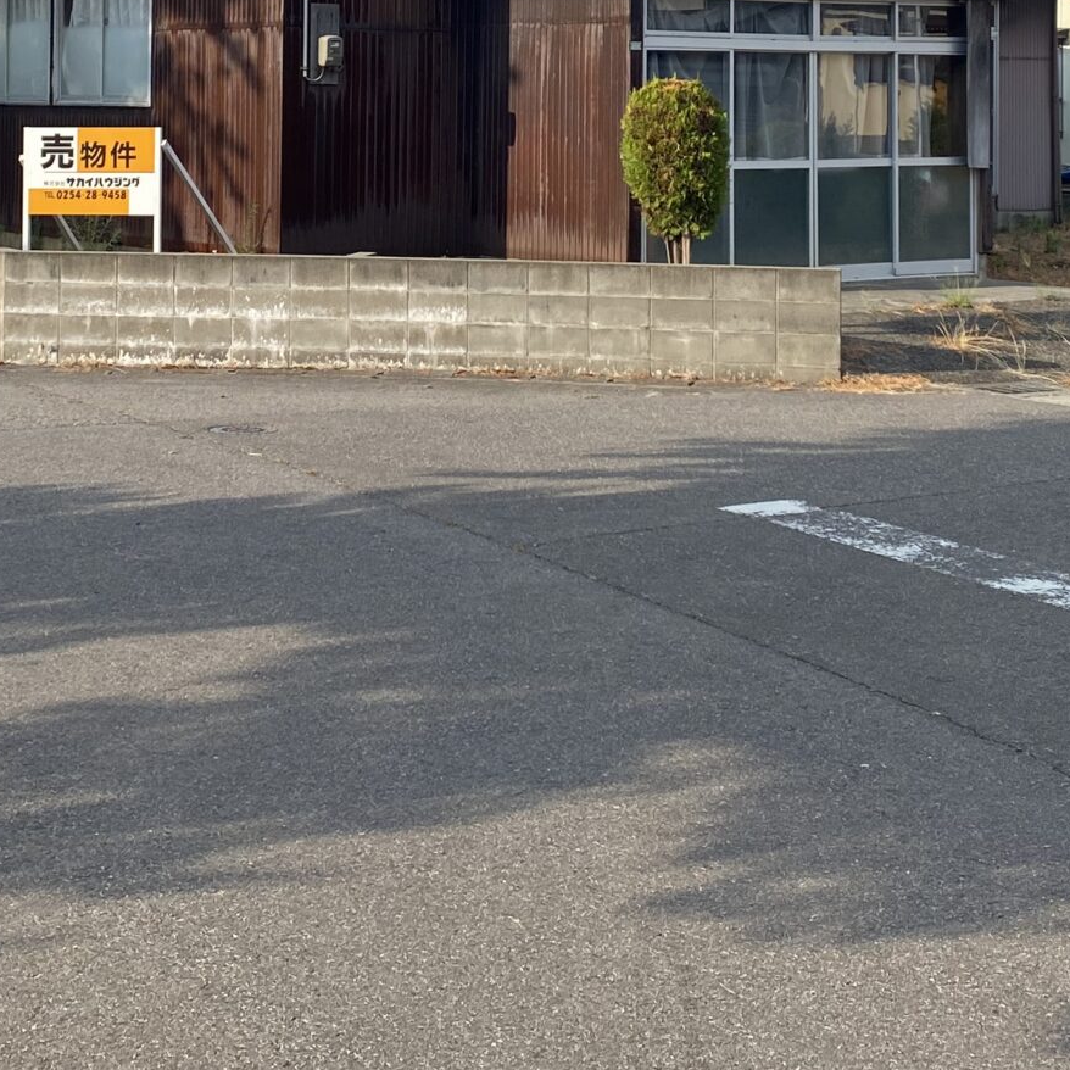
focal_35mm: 67
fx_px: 2343
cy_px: 28
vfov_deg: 24.7
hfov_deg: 25.7
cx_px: 511
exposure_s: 1/2183
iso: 32
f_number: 1.8
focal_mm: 4.25
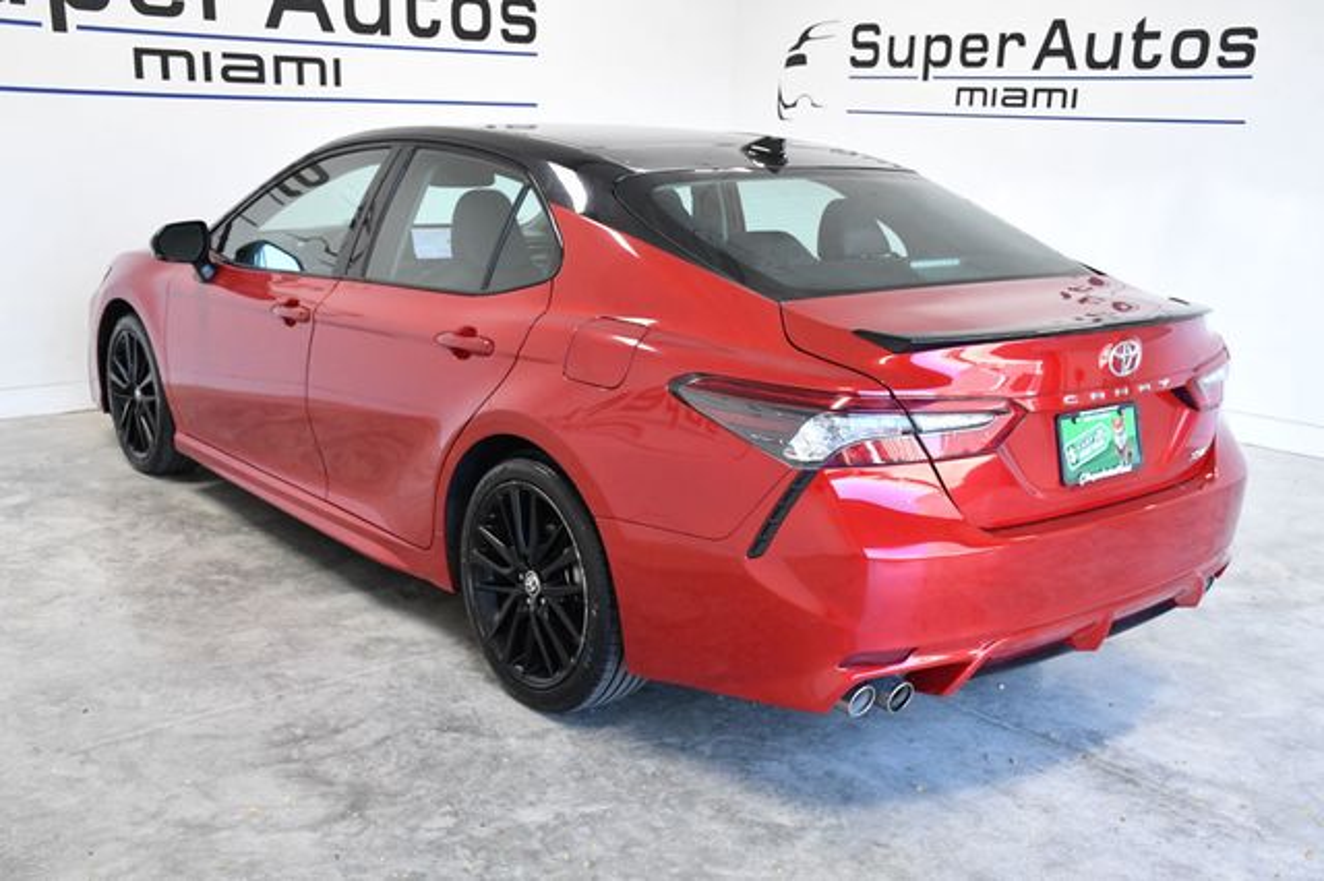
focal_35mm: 39
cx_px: 662
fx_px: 1434
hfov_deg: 49.6
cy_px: 440
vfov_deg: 34.2
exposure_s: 1/250
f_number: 8
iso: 2500
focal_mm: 26
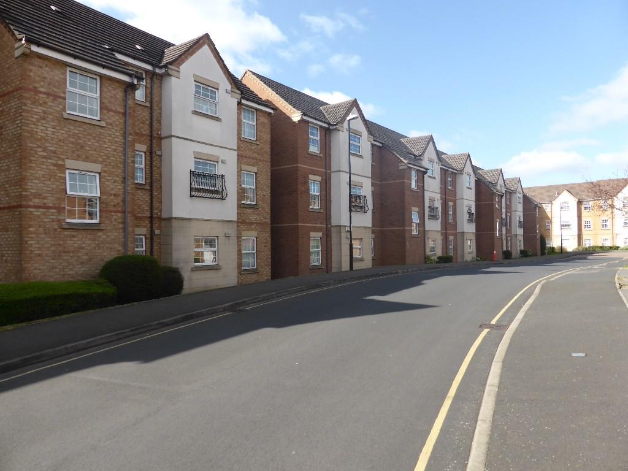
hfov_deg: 69.4
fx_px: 454
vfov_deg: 54.9
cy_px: 236
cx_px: 314
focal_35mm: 25
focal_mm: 4.3
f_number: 3.3
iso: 100
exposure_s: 1/500
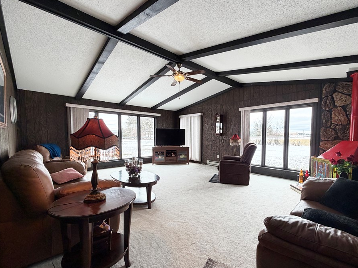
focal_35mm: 16
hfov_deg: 94.1
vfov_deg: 78.0
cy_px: 144
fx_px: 165
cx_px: 199
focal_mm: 2.22
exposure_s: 1/120
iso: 80
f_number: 2.2
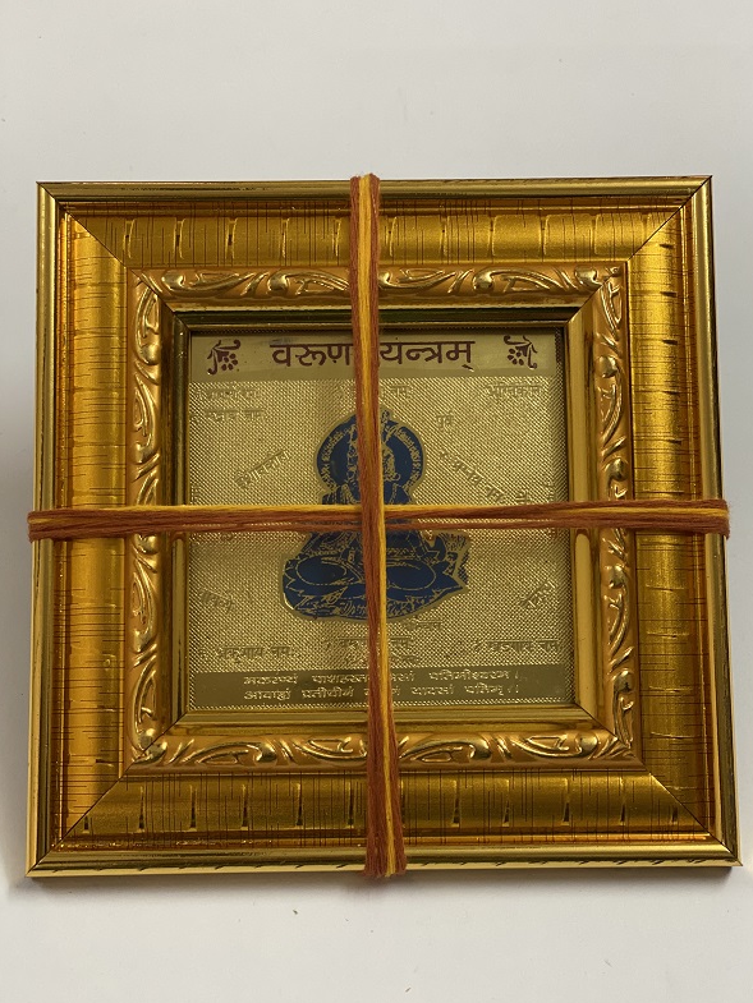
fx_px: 1537
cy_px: 509
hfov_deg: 27.5
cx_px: 378
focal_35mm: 53
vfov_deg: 36.2
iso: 125
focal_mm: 6
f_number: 2
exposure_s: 1/33
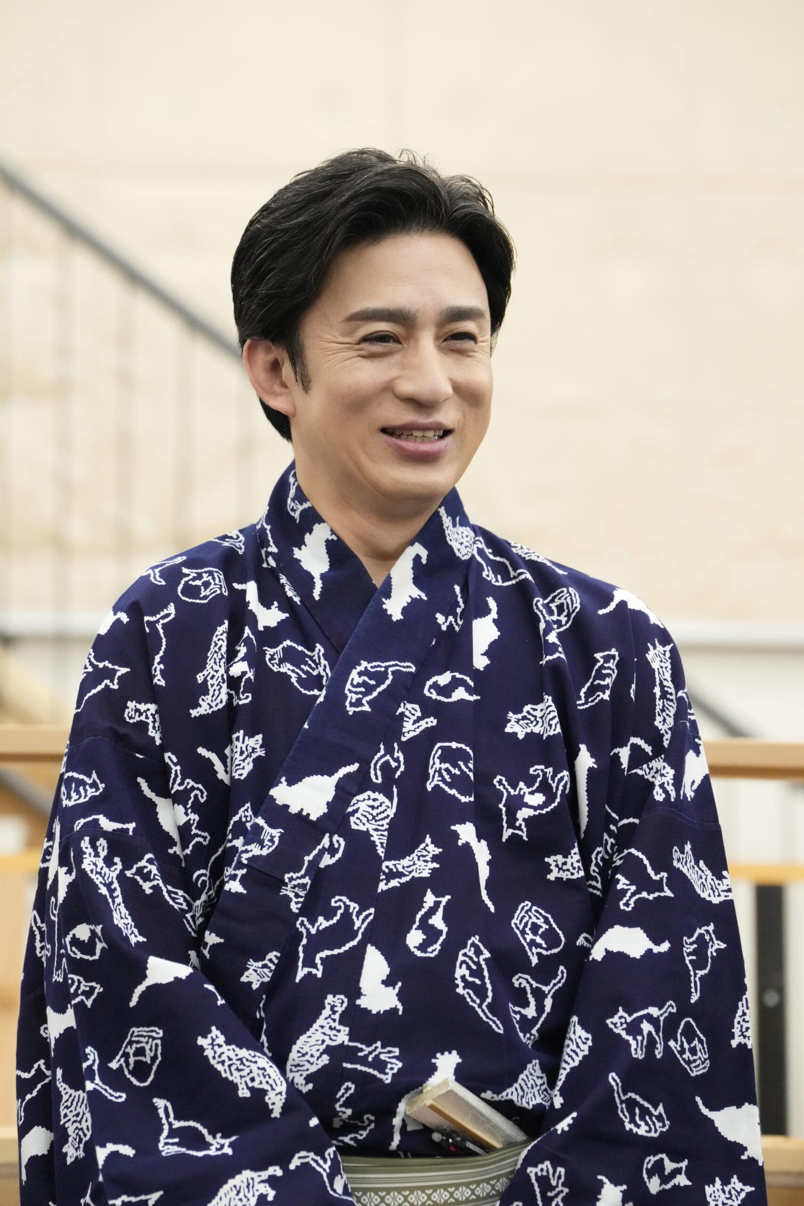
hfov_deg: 8.7
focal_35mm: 157
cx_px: 402
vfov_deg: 13.1
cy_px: 603
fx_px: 5258
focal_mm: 157
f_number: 5
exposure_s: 1/250
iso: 10000
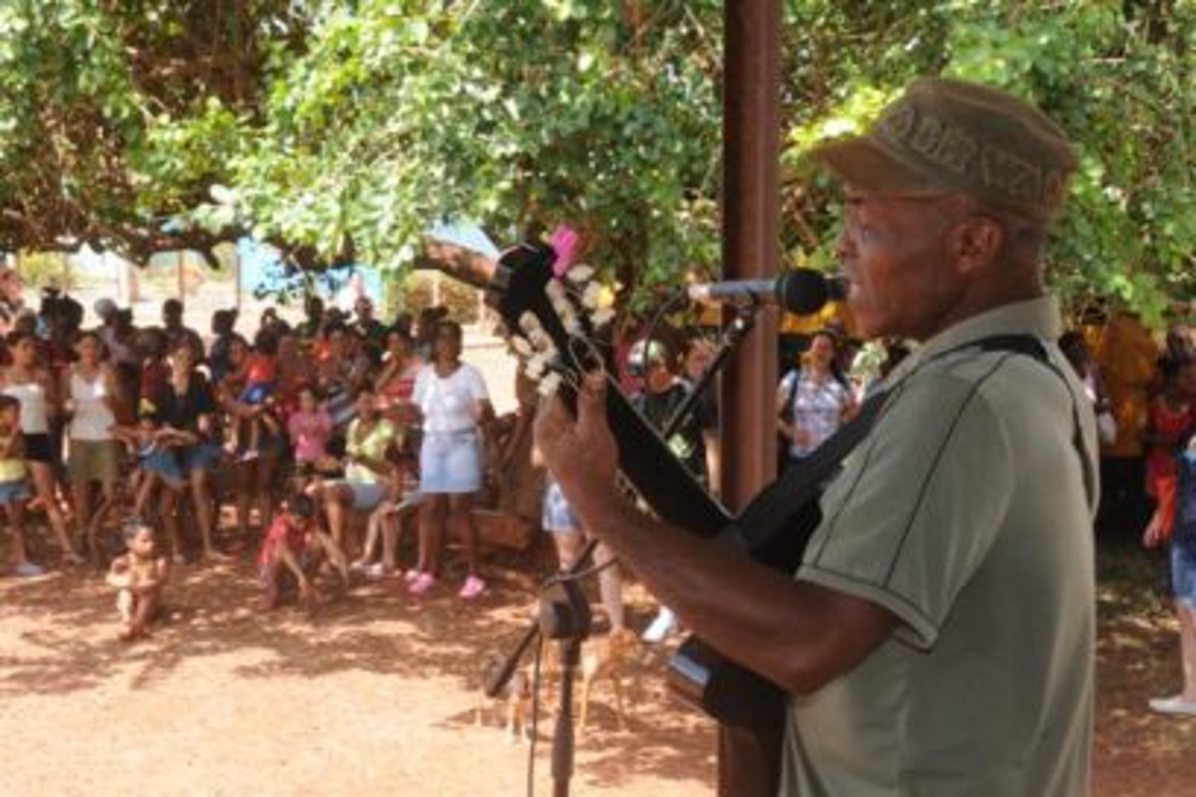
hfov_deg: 38.9
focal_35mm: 51
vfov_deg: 26.5
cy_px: 398
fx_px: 1694
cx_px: 598
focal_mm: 34
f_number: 16
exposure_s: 1/40
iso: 400
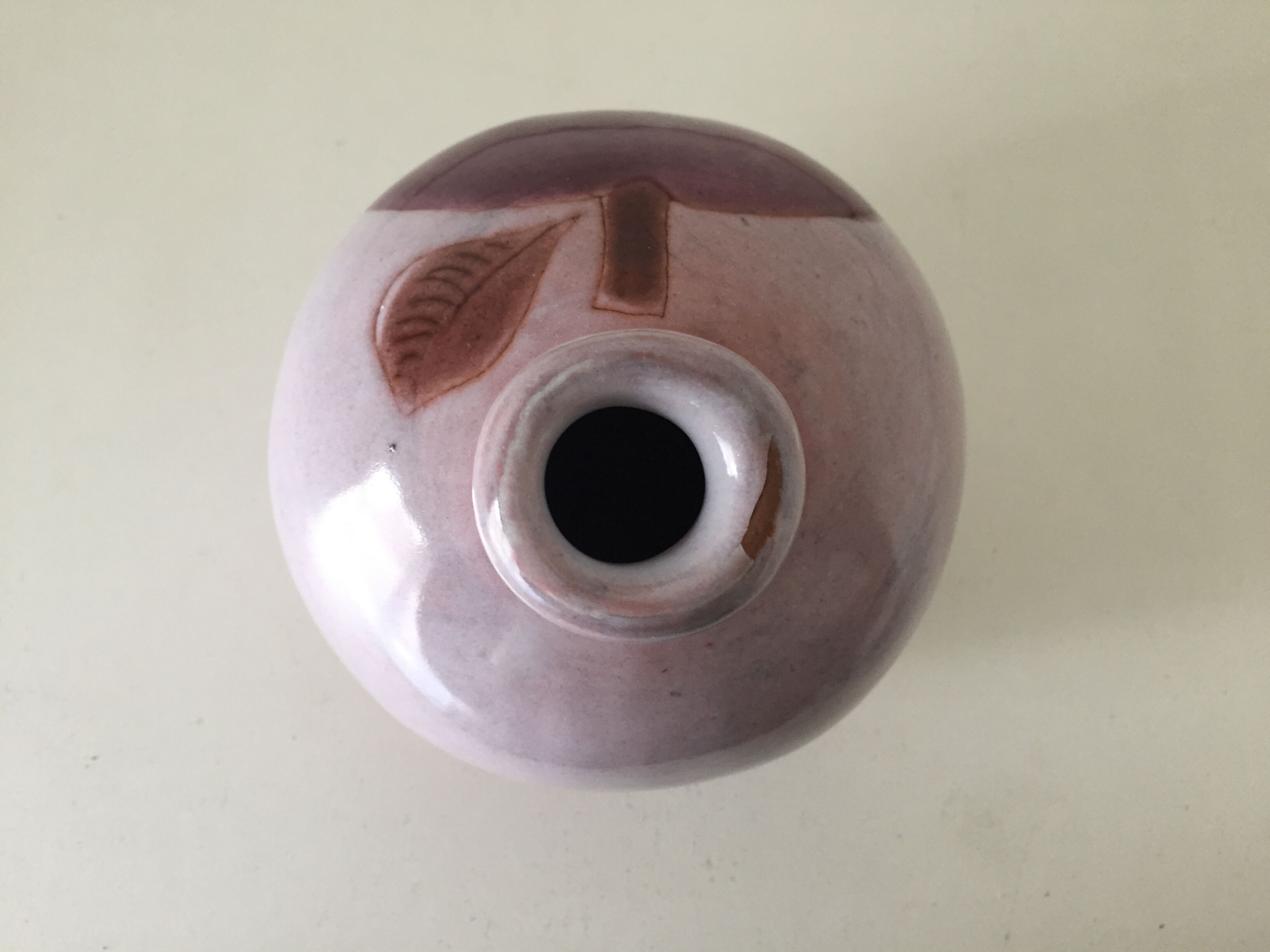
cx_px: 635
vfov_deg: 48.2
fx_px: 1064
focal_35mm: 29
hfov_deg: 61.7
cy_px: 476
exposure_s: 1/33
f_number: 2.2
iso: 160
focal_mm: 4.15
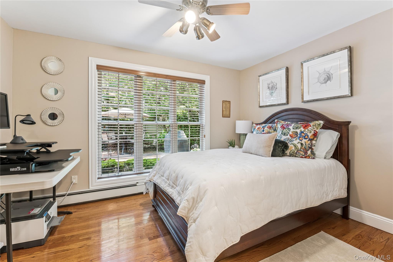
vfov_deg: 77.3
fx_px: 164
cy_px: 131
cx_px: 196
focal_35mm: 15
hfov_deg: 100.4
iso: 640
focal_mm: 15
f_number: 14
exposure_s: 1/2.5
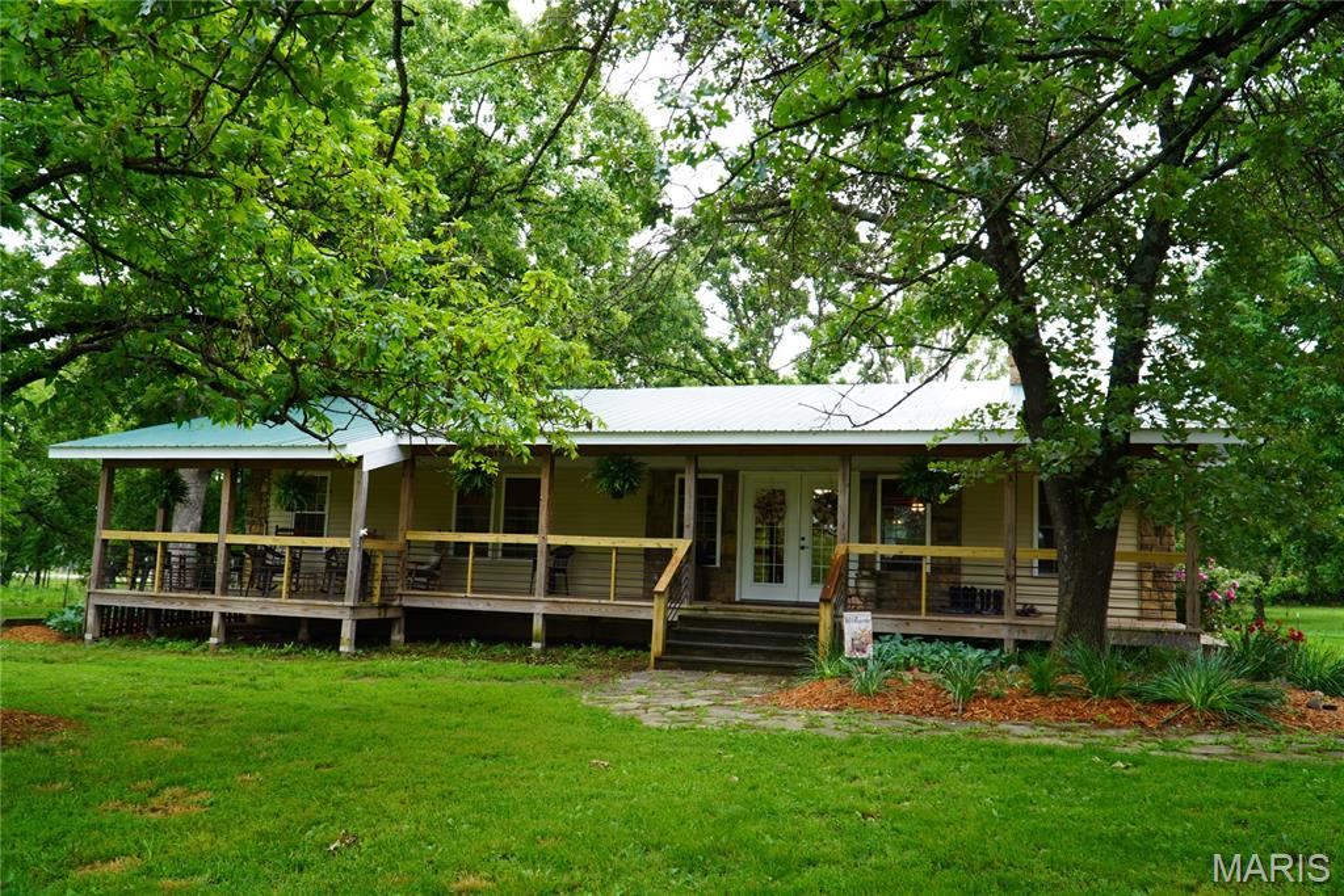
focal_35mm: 27
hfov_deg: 67.4
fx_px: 1008
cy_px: 448
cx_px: 672
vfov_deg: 47.9
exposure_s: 1/60
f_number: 4
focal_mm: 18
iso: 100
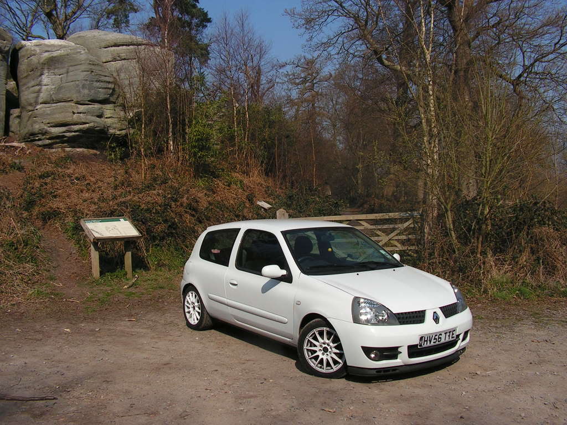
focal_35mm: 36
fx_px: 590
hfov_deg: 51.4
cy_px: 212
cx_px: 284
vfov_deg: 39.7
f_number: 4.8
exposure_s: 1/800
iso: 64
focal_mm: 6
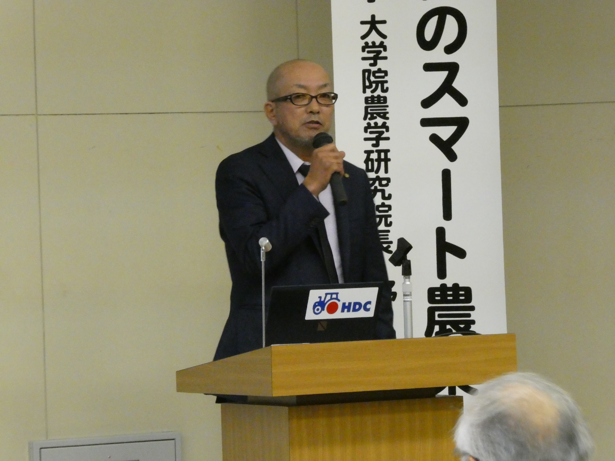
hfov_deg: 9.2
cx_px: 308
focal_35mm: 214
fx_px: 3802
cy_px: 230
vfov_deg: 6.9
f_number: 8
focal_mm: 38.4
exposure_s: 1/20
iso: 1600
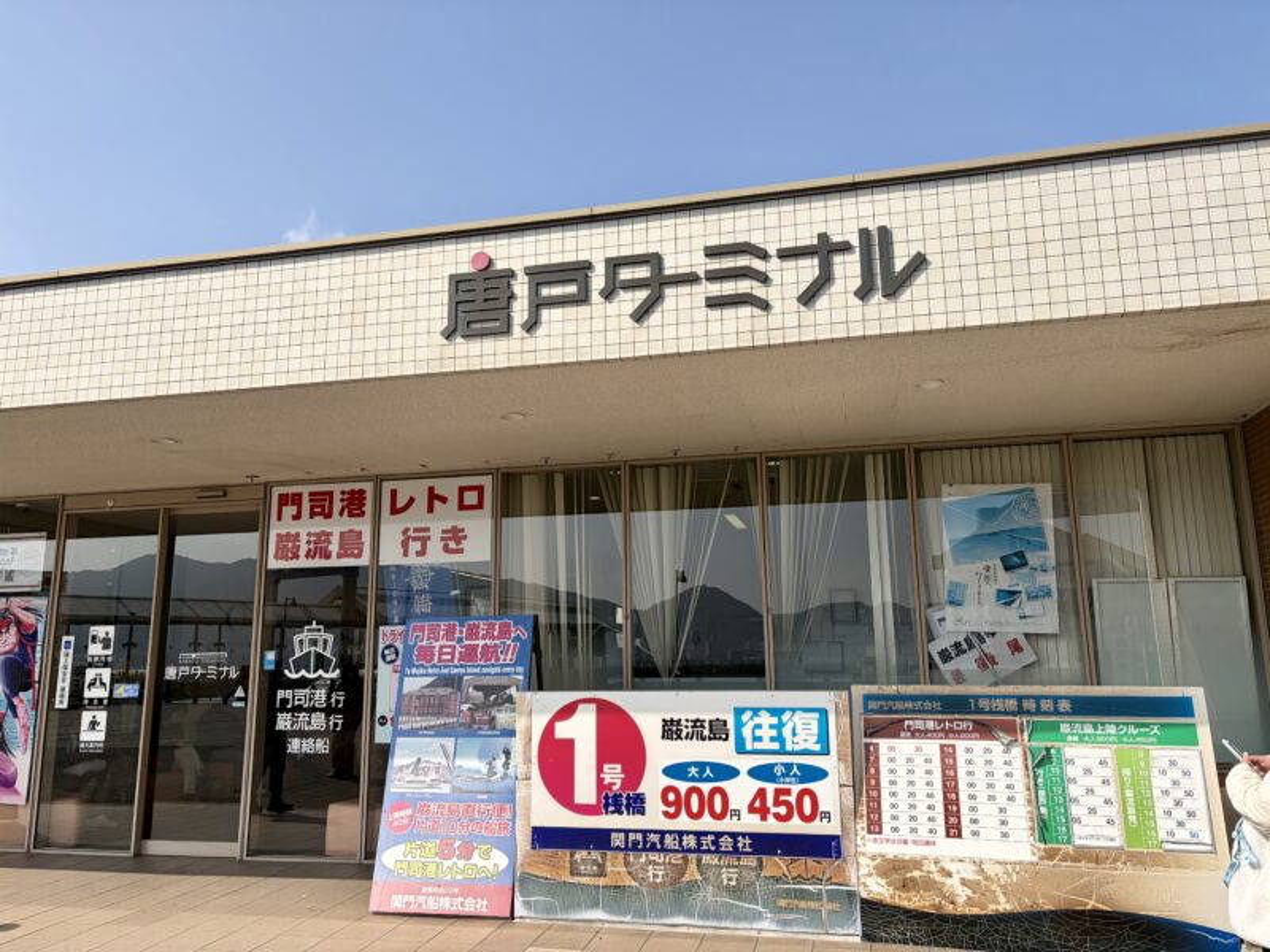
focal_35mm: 26
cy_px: 476
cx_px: 635
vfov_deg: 53.1
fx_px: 954
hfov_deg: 67.3
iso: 50
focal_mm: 5.96
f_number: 1.6
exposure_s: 1/4329
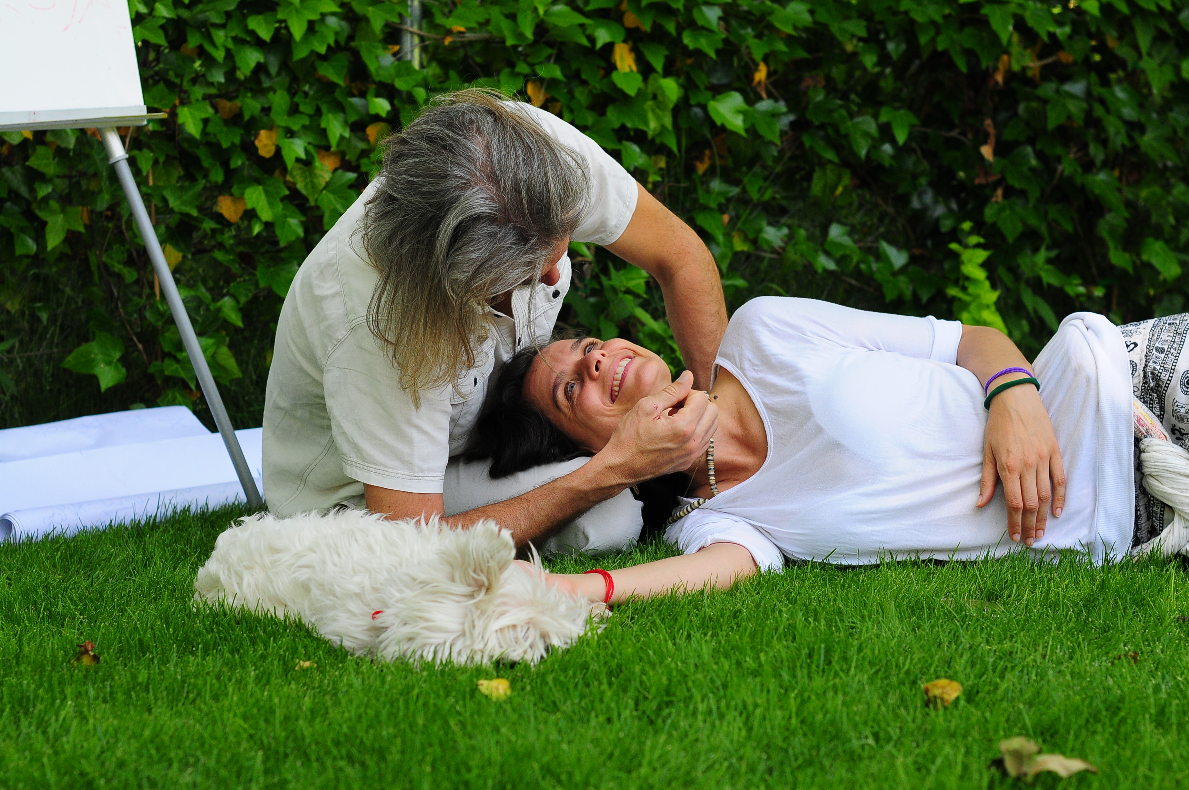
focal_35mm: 75
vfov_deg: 18.1
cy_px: 395
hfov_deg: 27.0
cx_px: 594
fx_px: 2474
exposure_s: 1/640
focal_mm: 50
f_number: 4
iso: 500
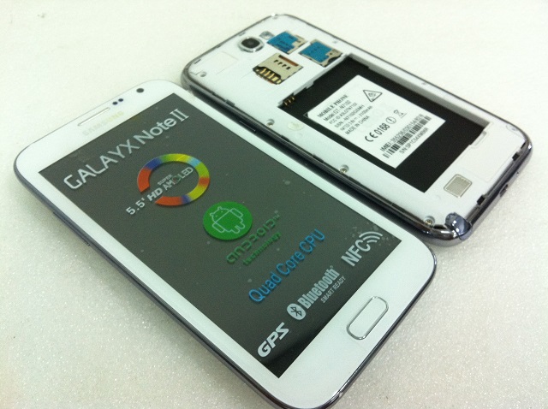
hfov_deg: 52.7
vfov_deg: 40.6
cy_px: 204
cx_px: 274
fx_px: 553
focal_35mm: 35
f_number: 2.8
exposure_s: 1/17
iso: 125
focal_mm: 3.85
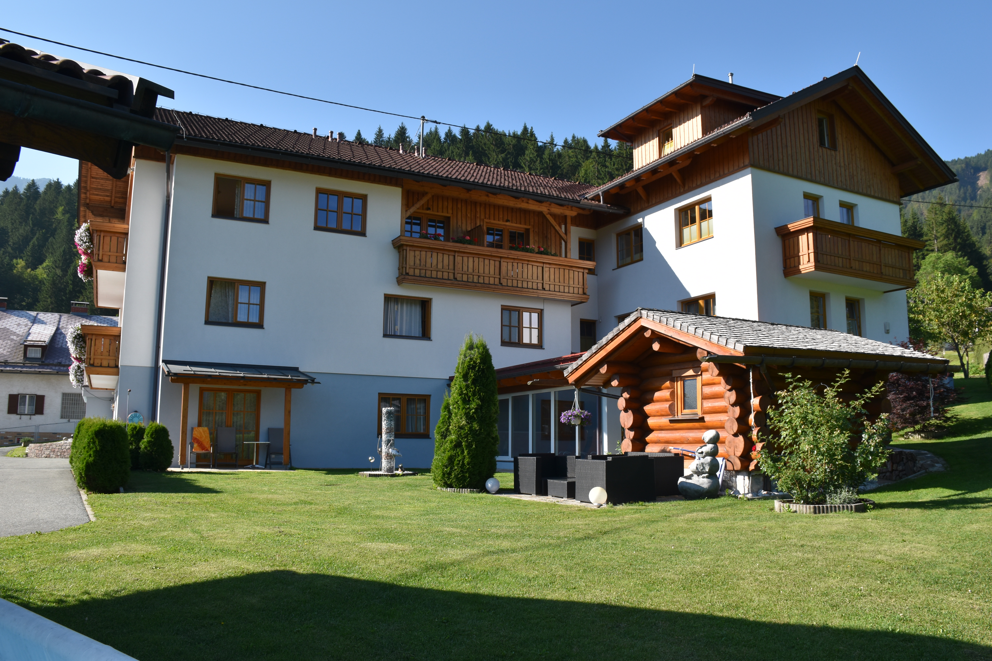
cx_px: 496
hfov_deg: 67.4
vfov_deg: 47.9
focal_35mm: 27
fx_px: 744
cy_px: 330
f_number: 8
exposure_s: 1/320
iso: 200
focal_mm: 18
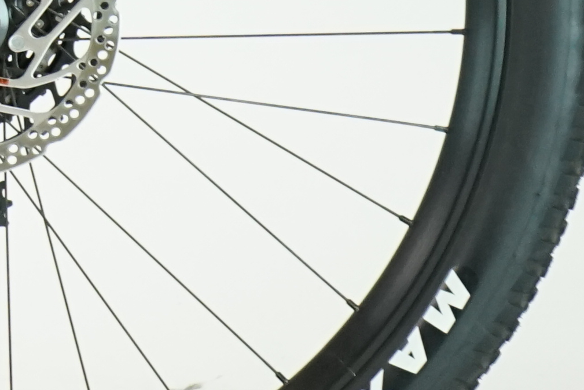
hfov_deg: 6.0
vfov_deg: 4.2
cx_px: -1071
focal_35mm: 321
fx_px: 5208
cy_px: -400
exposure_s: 1/200
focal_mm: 54
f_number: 5.6
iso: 1600
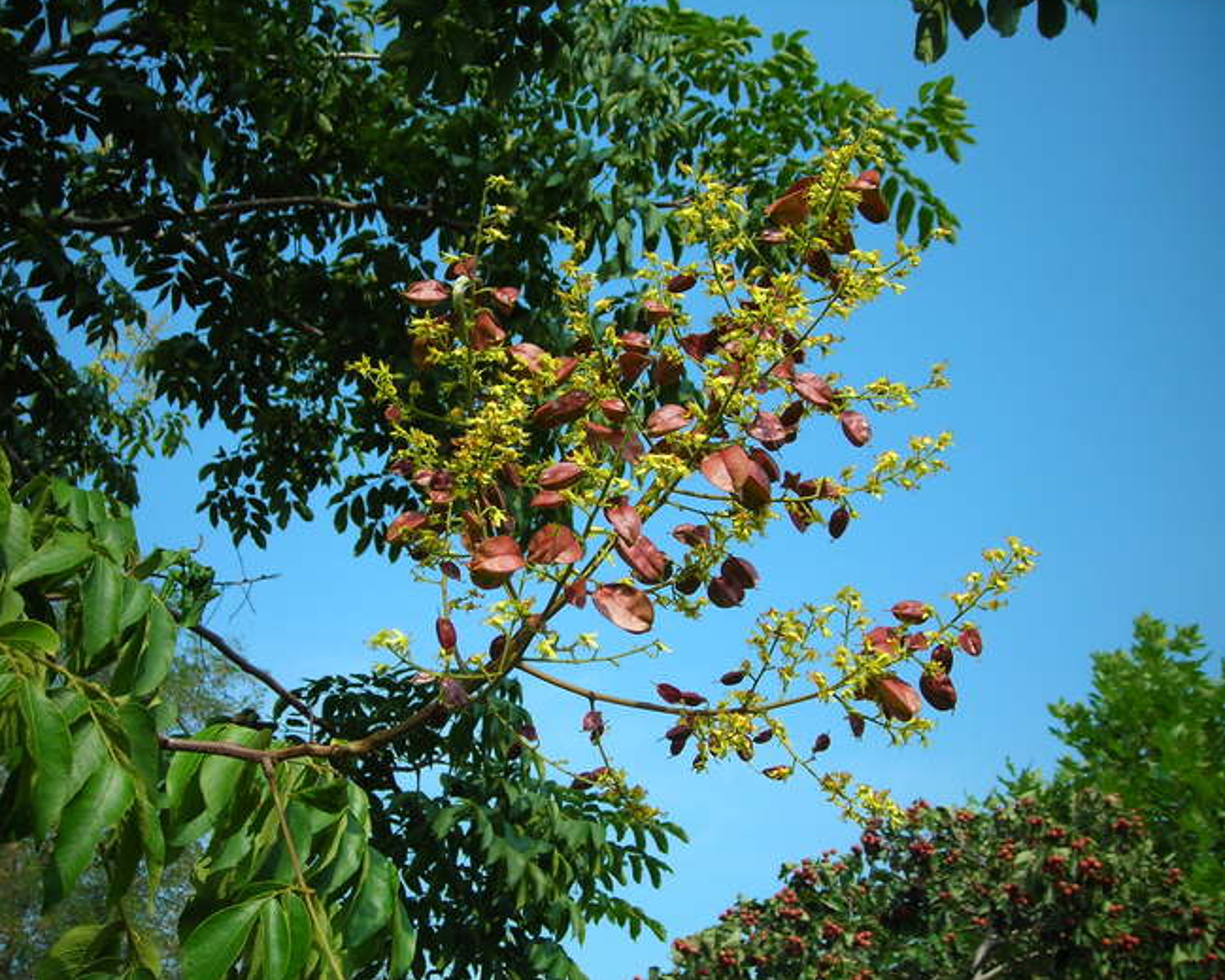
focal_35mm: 40
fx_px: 1450
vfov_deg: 37.3
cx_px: 585
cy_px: 488
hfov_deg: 45.8
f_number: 3.2
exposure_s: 1/381
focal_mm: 6.3
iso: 50
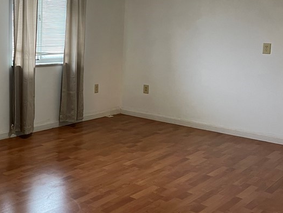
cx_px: 42
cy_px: 57
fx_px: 401
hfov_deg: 37.0
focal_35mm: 49
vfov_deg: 29.3
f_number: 1.6
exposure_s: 1/60
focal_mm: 5.1
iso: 400
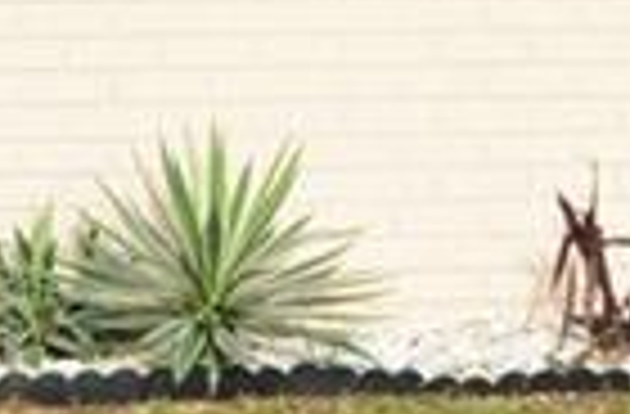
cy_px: -416
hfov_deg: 5.9
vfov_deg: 3.8
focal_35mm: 352
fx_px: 6133
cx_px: 58
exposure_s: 1/180
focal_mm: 32
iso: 400
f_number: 9.5
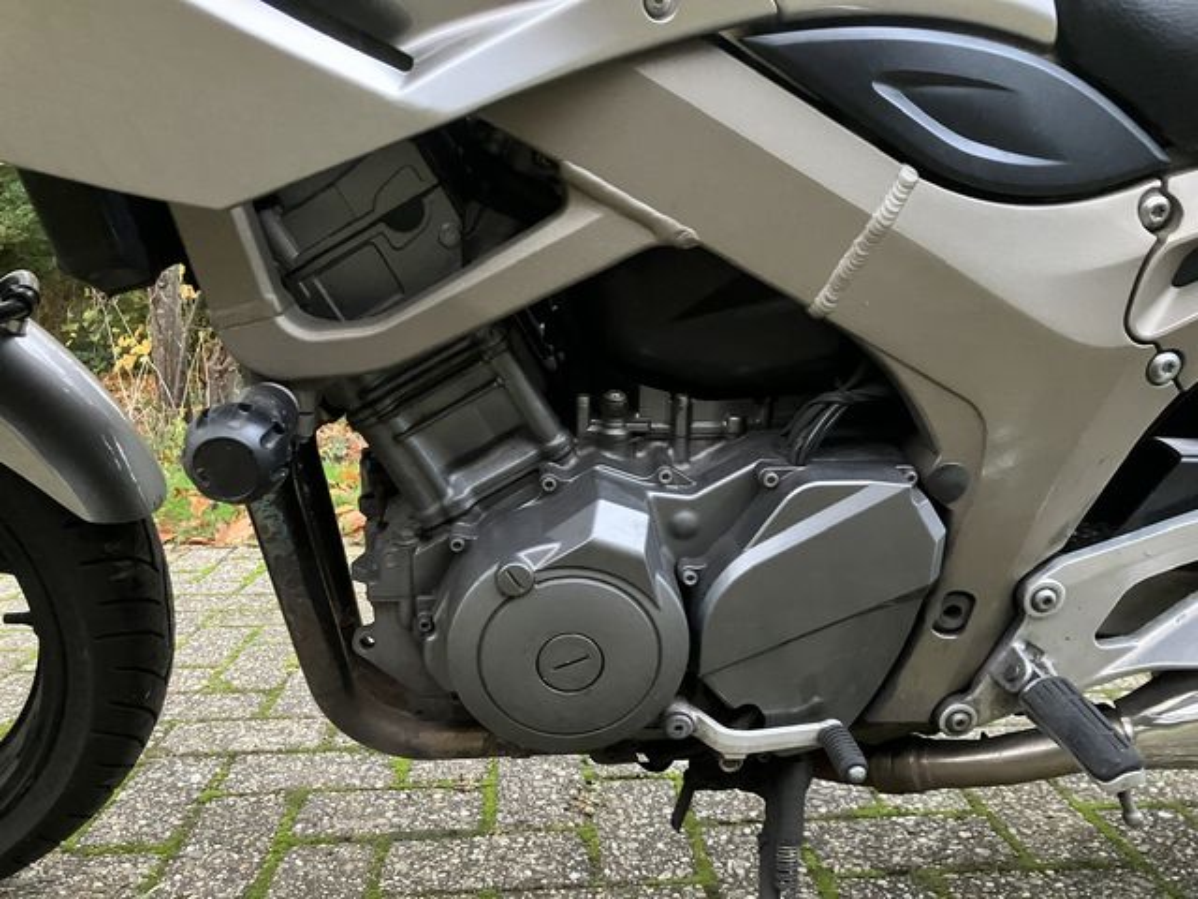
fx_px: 969
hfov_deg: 63.4
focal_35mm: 28
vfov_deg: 49.7
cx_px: 599
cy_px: 450
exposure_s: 1/30
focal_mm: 3.99
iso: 640
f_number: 1.8
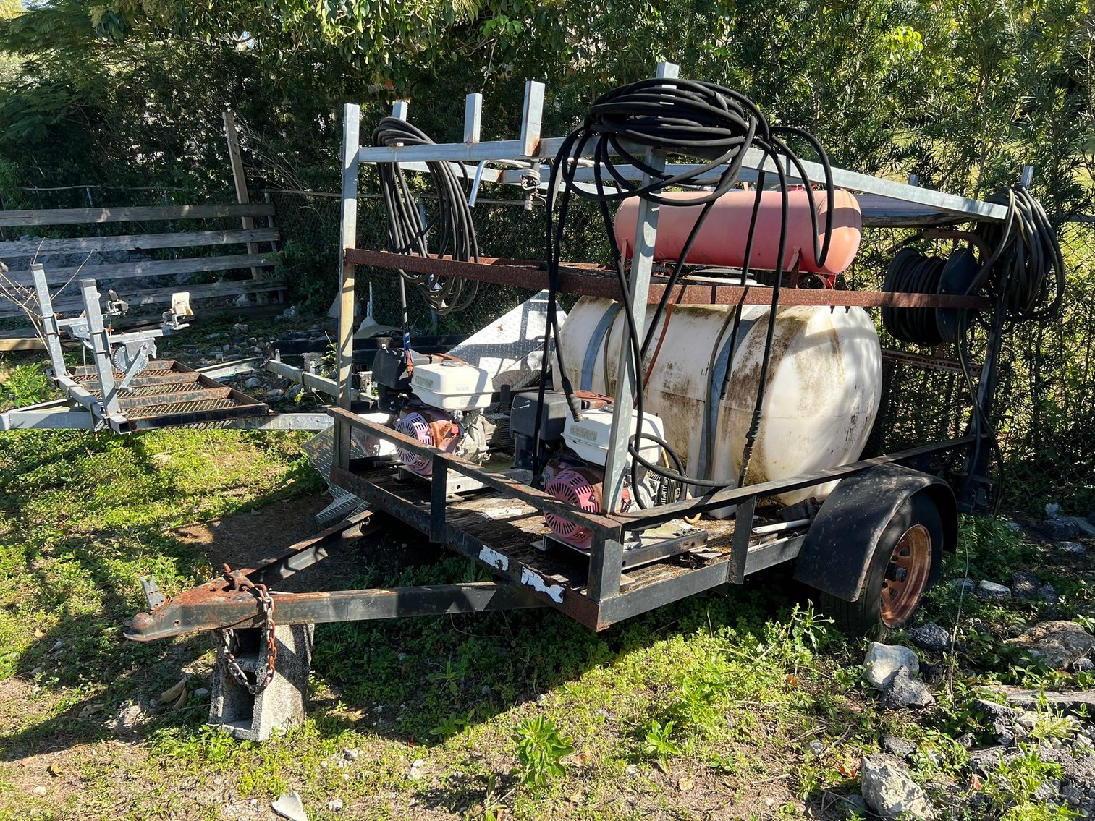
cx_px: 548
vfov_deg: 53.1
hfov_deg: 67.3
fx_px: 823
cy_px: 410
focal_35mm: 26
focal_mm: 5.7
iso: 50
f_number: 1.5
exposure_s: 1/1079
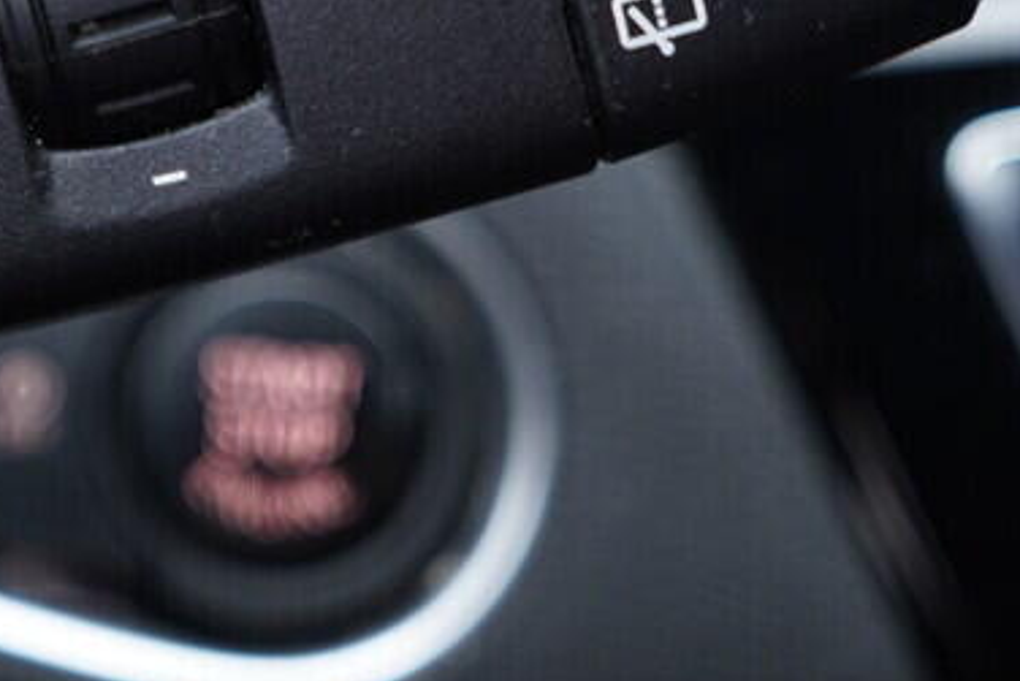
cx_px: 198
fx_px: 2778
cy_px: -75
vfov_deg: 13.7
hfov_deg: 20.6
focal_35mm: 98
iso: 320
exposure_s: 1/40
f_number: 2.8
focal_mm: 24
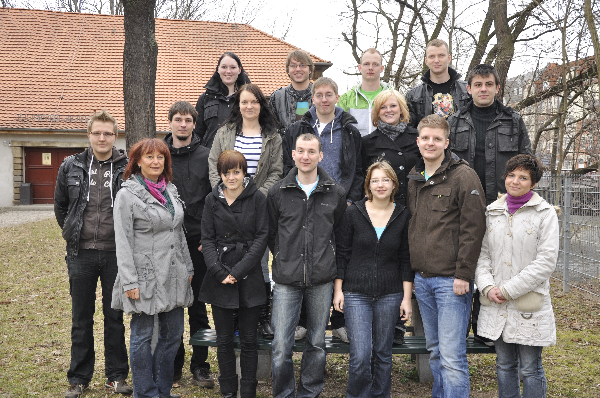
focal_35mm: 38
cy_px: 199
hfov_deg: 51.3
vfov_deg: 35.4
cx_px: 300
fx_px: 624
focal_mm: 25
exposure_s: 1/60
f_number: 5
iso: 400
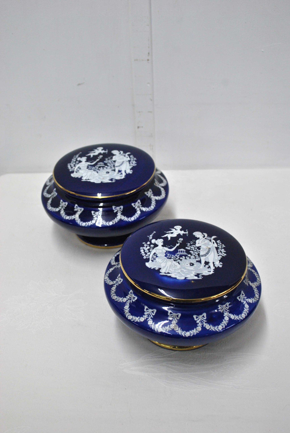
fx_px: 542
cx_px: 145
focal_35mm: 45
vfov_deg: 43.6
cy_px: 216
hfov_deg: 29.9
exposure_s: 1/60
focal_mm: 30
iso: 400
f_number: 4.5
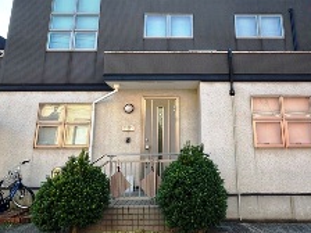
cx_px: 180
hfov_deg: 68.9
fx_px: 225
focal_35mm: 25
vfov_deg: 54.5
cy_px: 94
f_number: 2.2
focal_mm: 2.22
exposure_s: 1/290
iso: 40
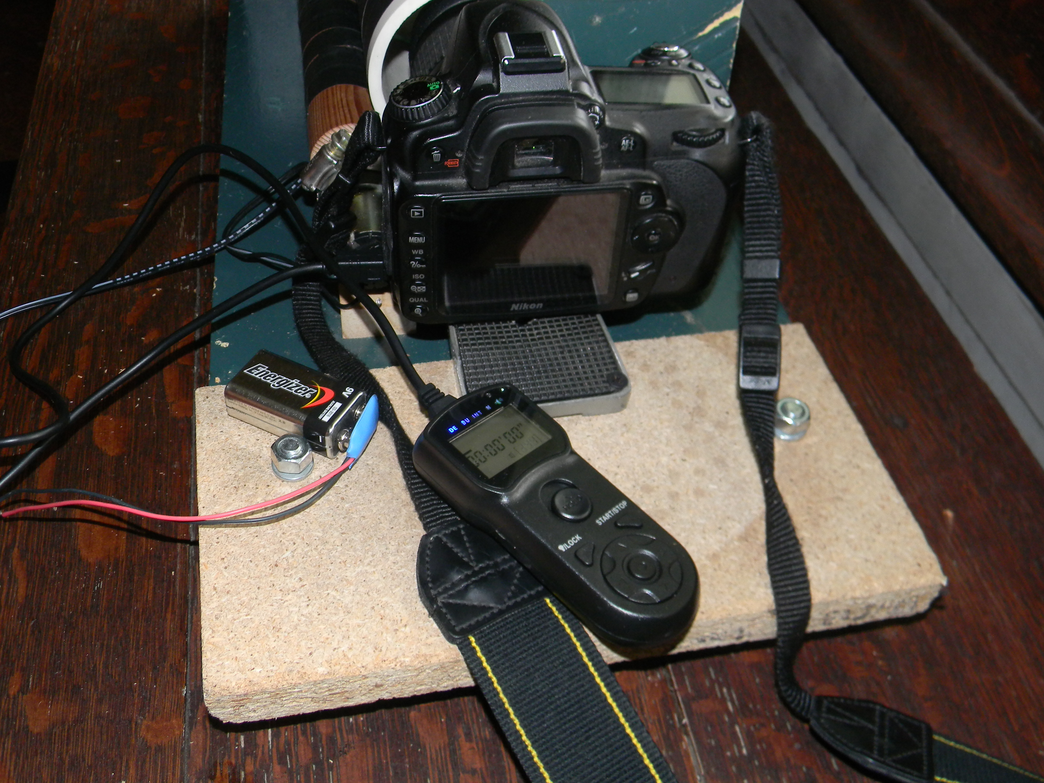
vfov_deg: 39.7
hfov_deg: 51.4
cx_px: 522
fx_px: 1086
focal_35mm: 36
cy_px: 392
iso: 200
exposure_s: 1/30
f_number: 3.7
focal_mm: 6.4
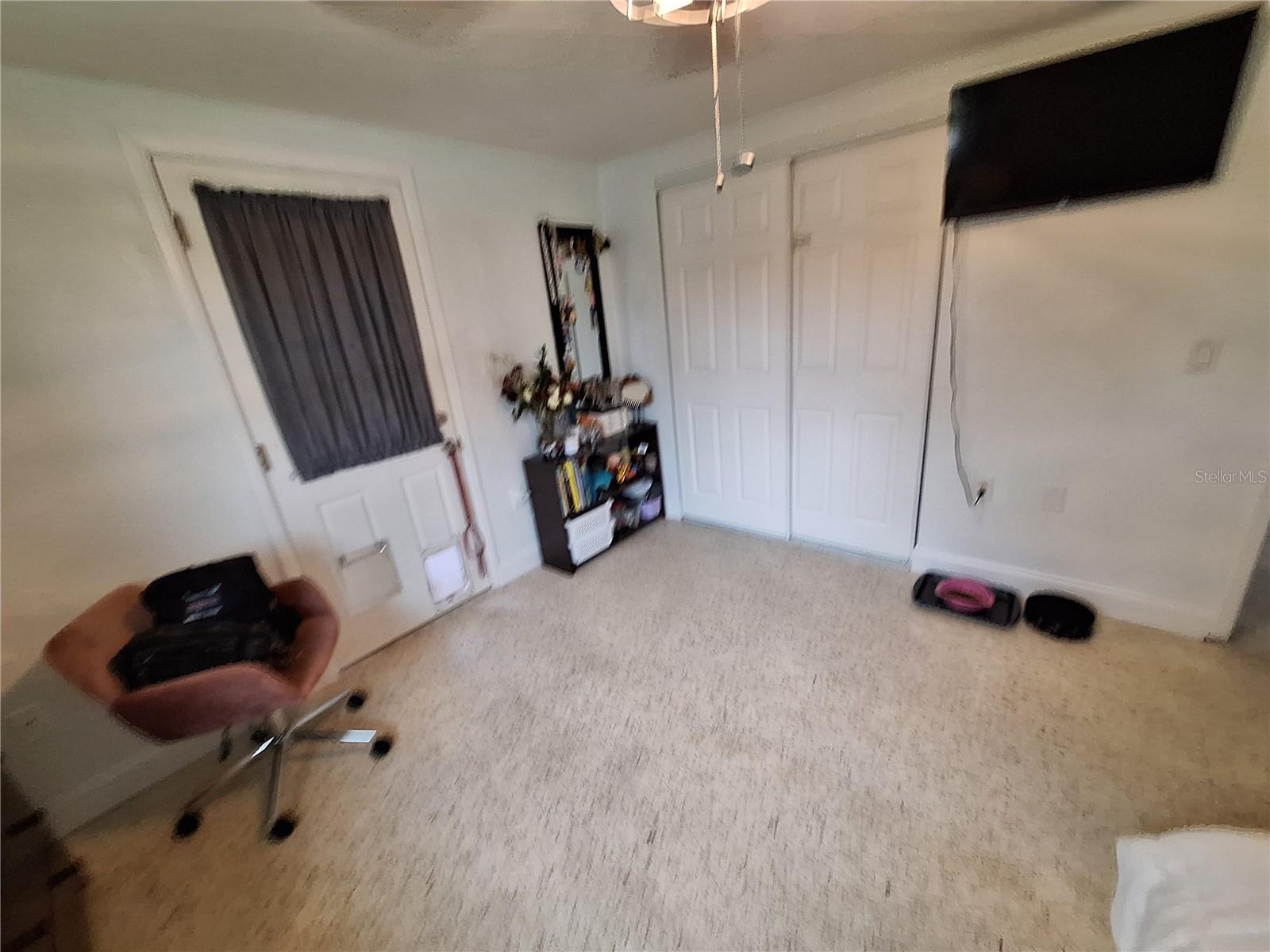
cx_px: 635
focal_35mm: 13
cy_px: 476
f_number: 2.2
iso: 160
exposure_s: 1/24
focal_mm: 1.74
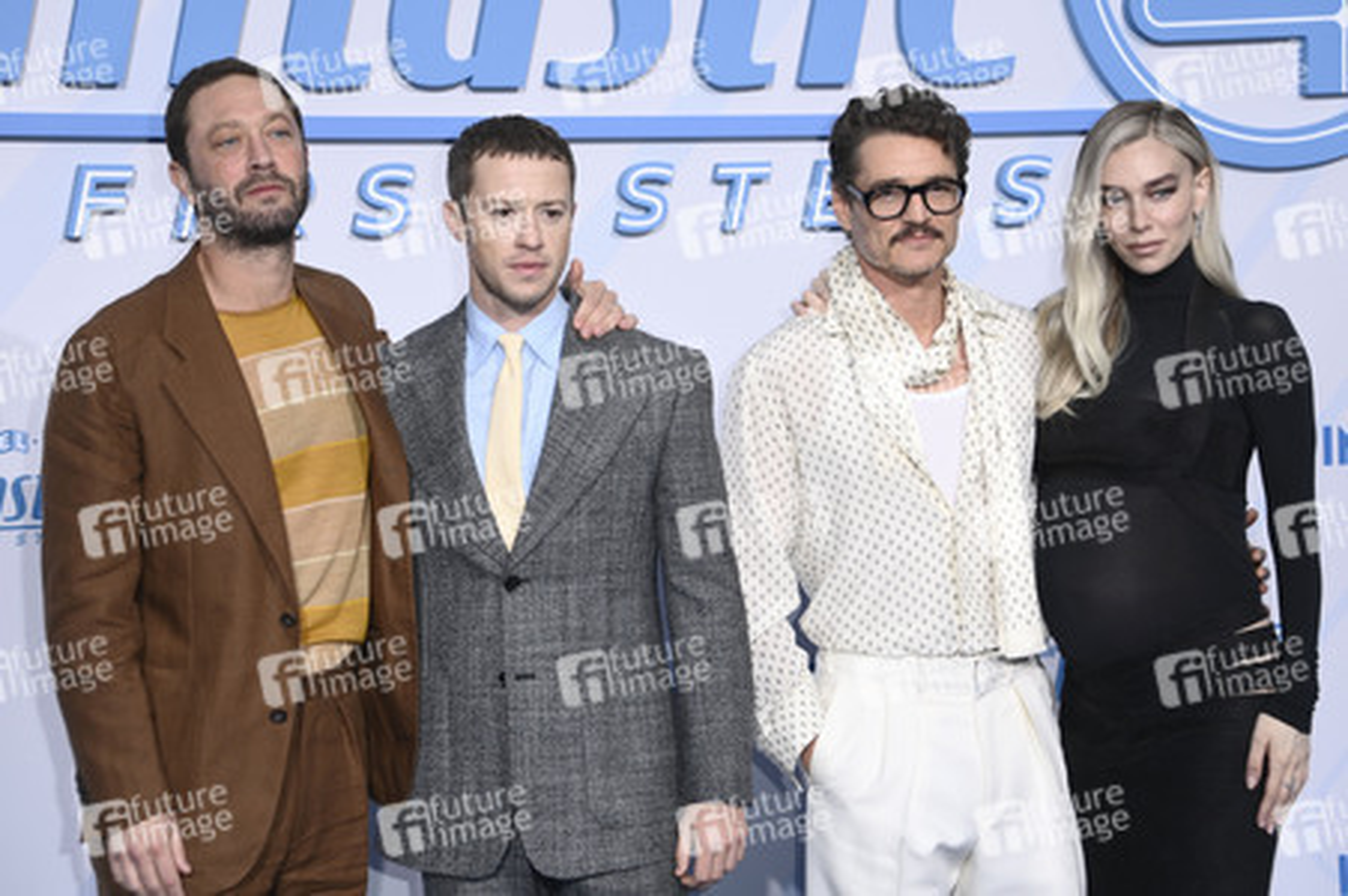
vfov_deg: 13.7
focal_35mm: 100
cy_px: 448
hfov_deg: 20.4
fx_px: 3742
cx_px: 674
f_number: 5.6
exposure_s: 1/200
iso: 400
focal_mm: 100
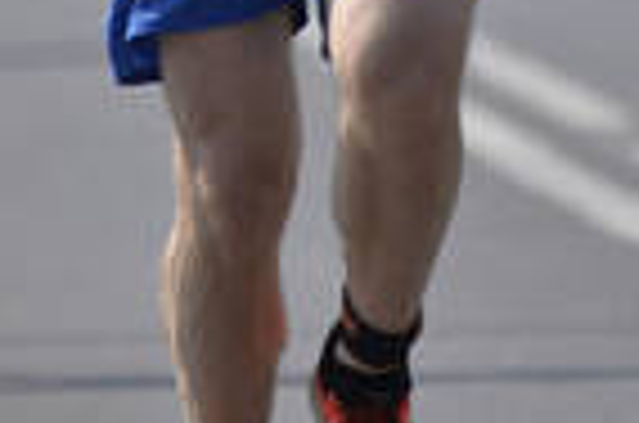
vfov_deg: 0.8
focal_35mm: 1809
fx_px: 32038
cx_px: 387
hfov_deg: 1.1
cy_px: -511
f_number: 6
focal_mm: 400
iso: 200
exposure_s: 1/2000
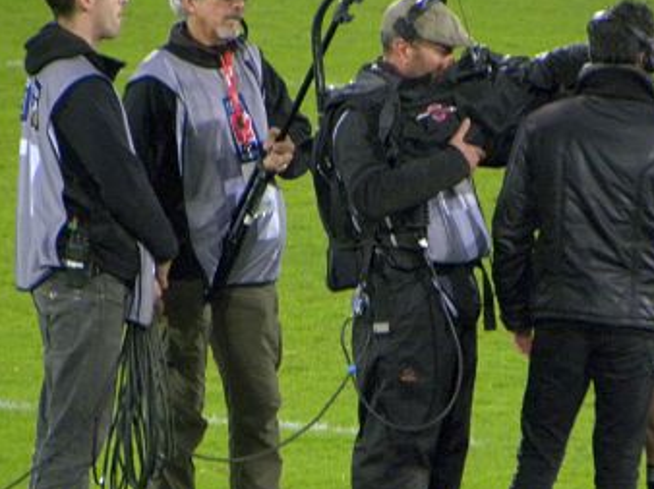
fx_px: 20937
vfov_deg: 1.3
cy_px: 271
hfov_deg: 1.8
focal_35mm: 1109
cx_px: 360
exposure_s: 1/70.5
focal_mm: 110.4
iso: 400
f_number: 5
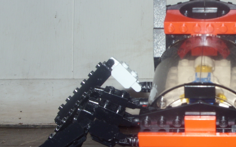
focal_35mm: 77
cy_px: 70
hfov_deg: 26.1
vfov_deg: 16.9
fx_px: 495
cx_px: 204
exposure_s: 1/30
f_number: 4.9
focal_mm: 6.3
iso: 50
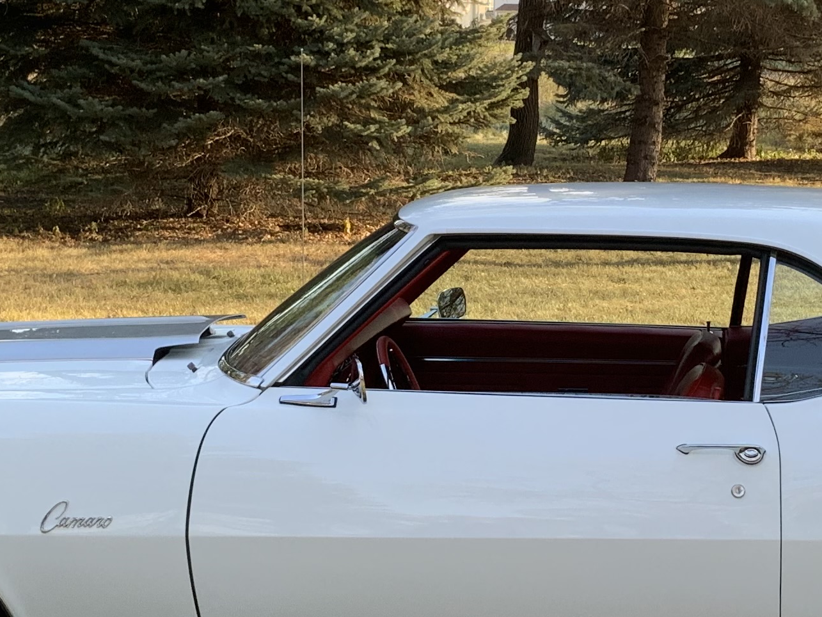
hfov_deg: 21.4
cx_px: 567
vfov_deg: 16.2
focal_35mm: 91
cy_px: 292
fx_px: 2161
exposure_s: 1/211
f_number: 1.8
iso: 16
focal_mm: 3
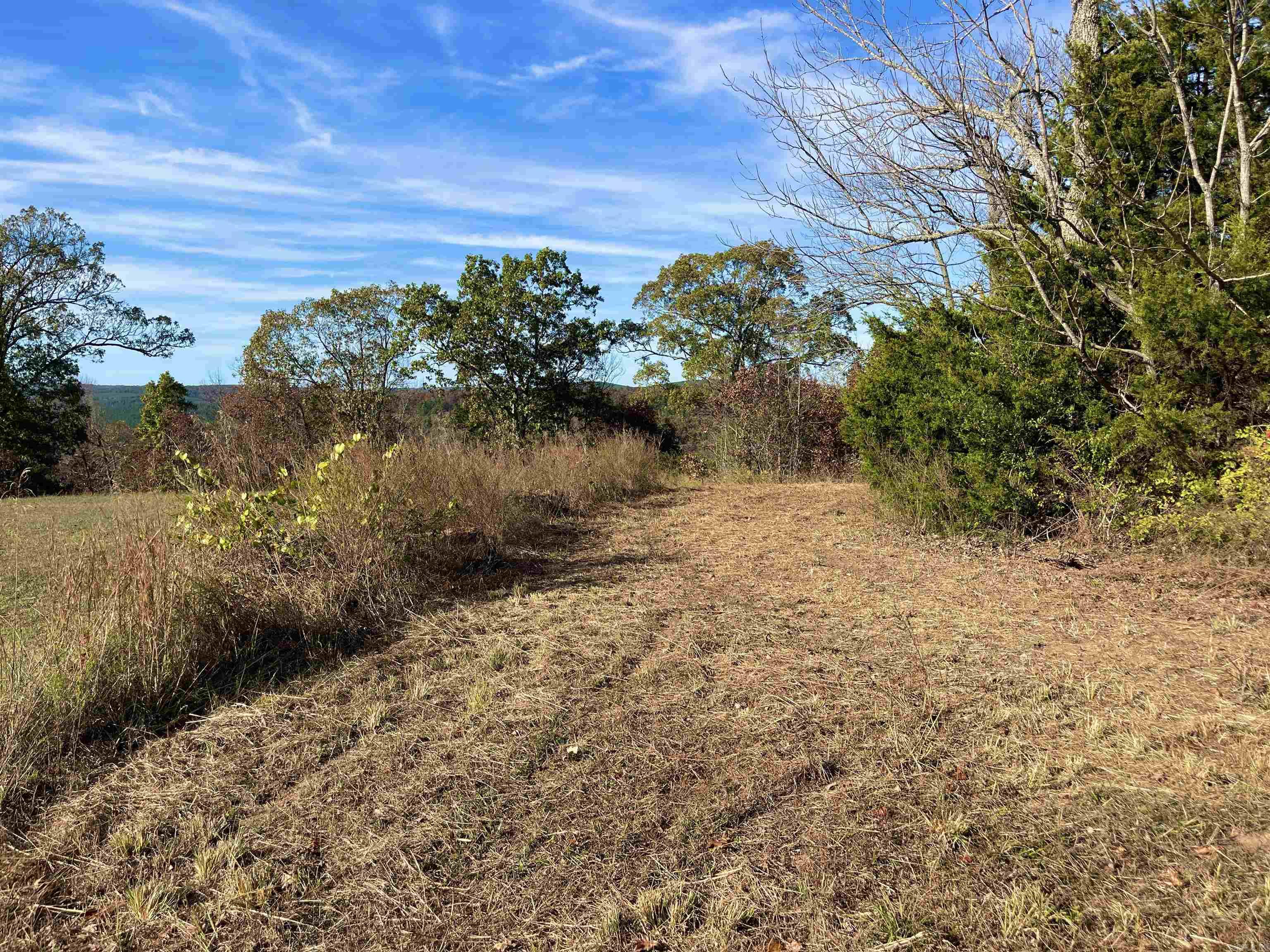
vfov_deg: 54.9
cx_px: 635
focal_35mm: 25
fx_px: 917
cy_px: 476
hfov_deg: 69.4
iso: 32
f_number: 1.6
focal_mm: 5.1
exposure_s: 1/2857
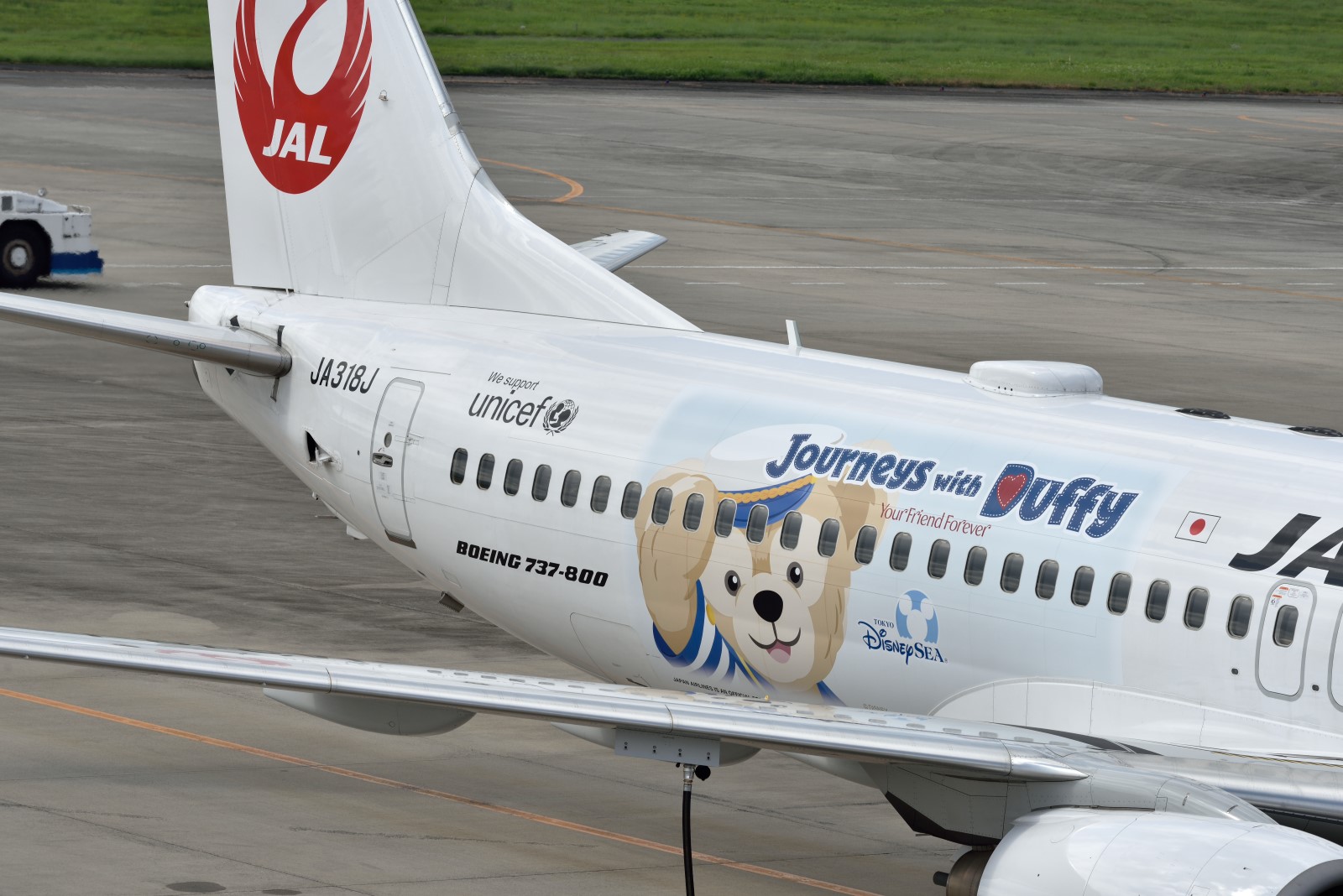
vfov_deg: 6.9
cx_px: 672
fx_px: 7463
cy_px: 448
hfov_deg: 10.3
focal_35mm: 200
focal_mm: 200
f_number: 11
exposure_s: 1/250
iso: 110
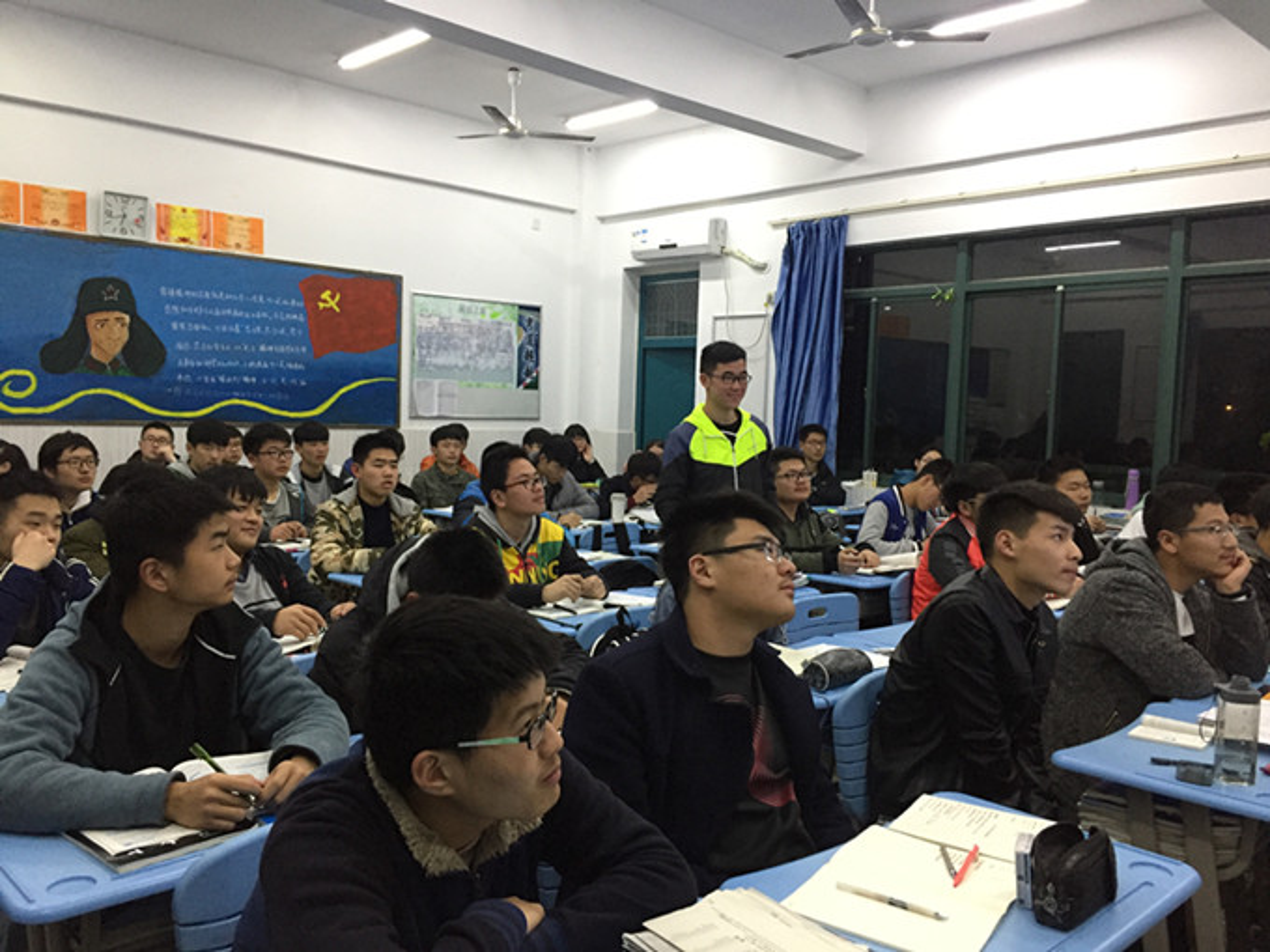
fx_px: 1064
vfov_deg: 48.2
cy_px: 476
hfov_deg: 61.7
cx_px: 635
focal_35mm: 29
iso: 250
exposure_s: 1/33
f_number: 2.2
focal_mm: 4.15
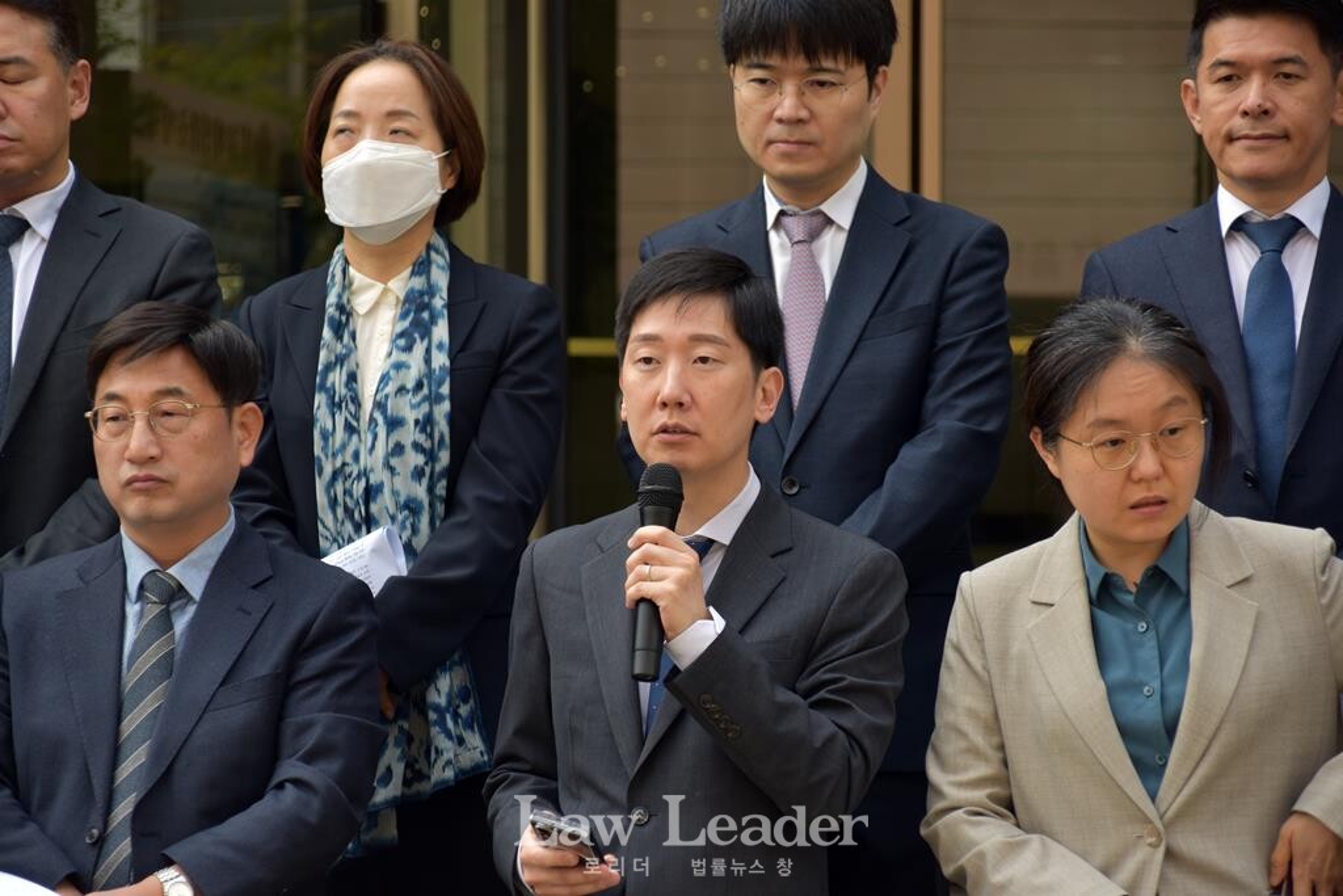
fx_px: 6492
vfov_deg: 7.9
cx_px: 672
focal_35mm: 174
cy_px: 448
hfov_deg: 11.8
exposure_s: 1/125
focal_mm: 116
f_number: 5.6
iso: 100
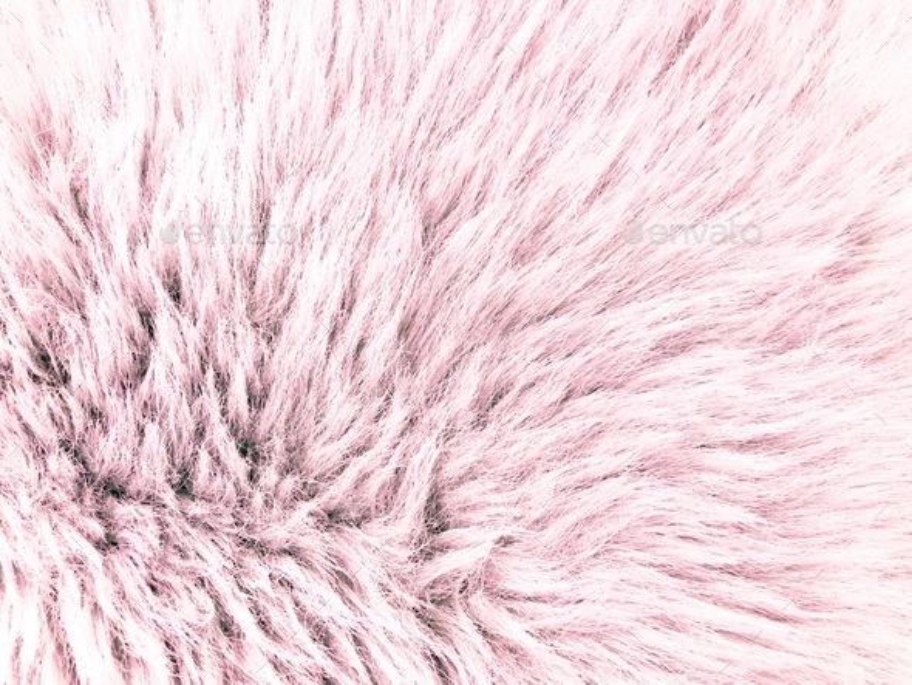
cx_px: 456
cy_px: 342
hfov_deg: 63.4
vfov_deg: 49.8
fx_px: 738
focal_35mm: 28
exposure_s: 1/8
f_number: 1.8
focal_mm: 3.99
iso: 80
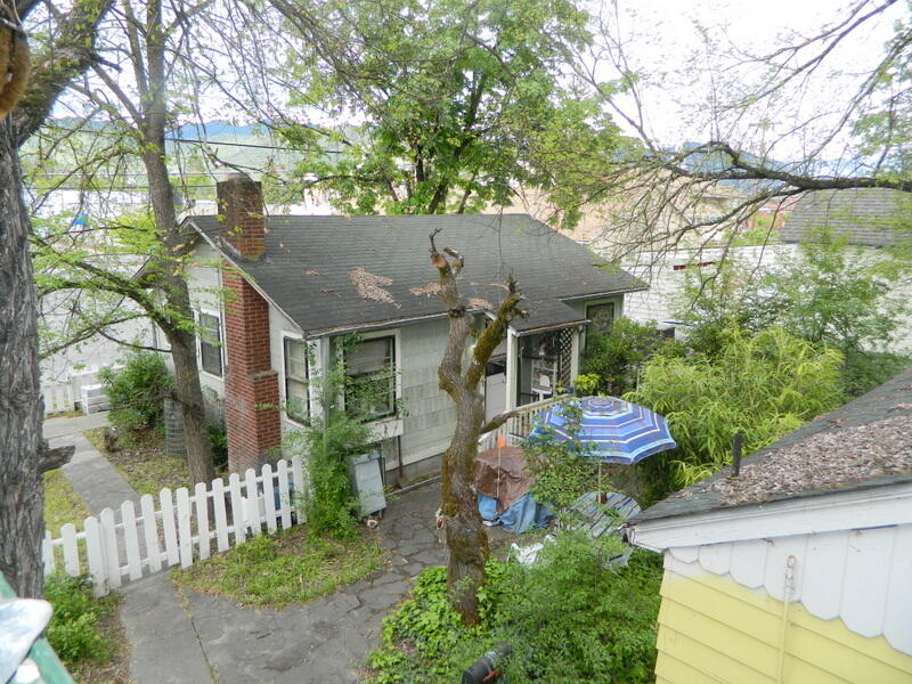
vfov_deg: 54.9
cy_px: 342
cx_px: 456
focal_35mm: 25
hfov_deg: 69.4
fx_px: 659
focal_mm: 4.5
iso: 110
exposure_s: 1/250
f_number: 3.1
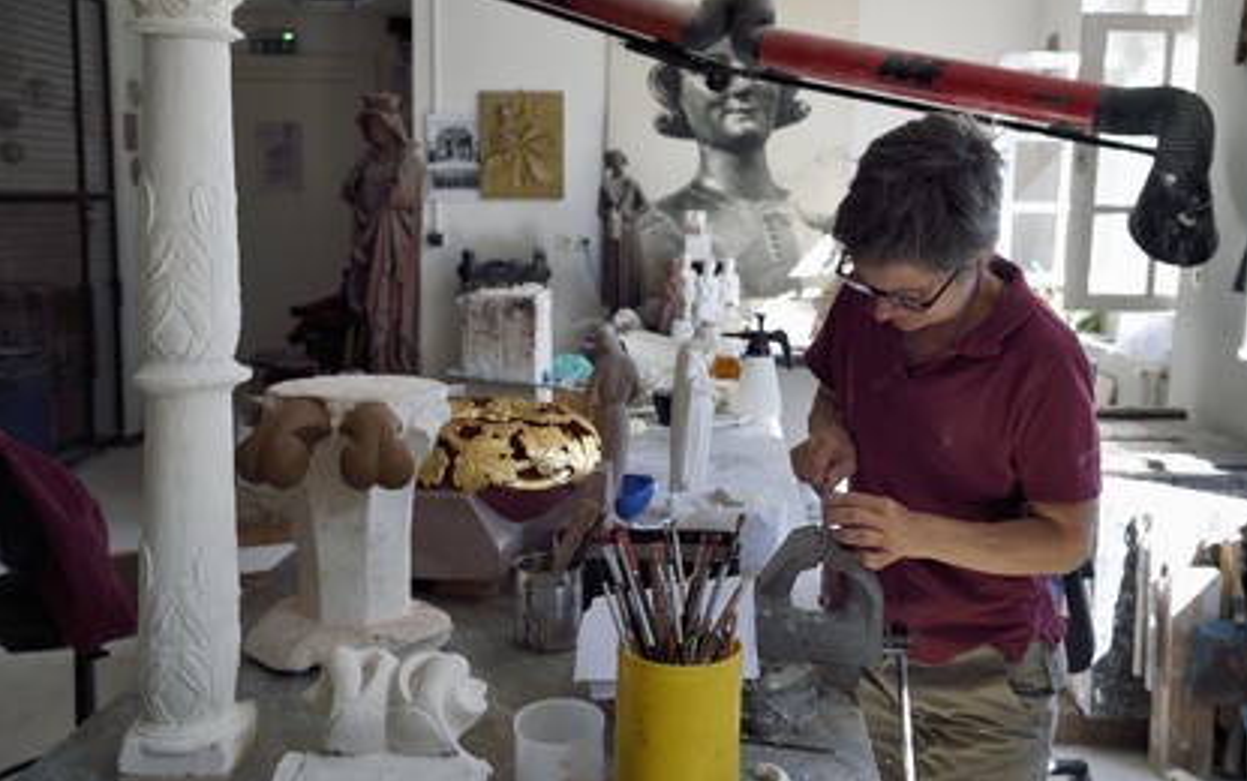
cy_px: 366
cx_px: 624
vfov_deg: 35.4
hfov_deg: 54.0
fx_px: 1224
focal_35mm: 36
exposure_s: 1/800
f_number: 5
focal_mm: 35
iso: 800
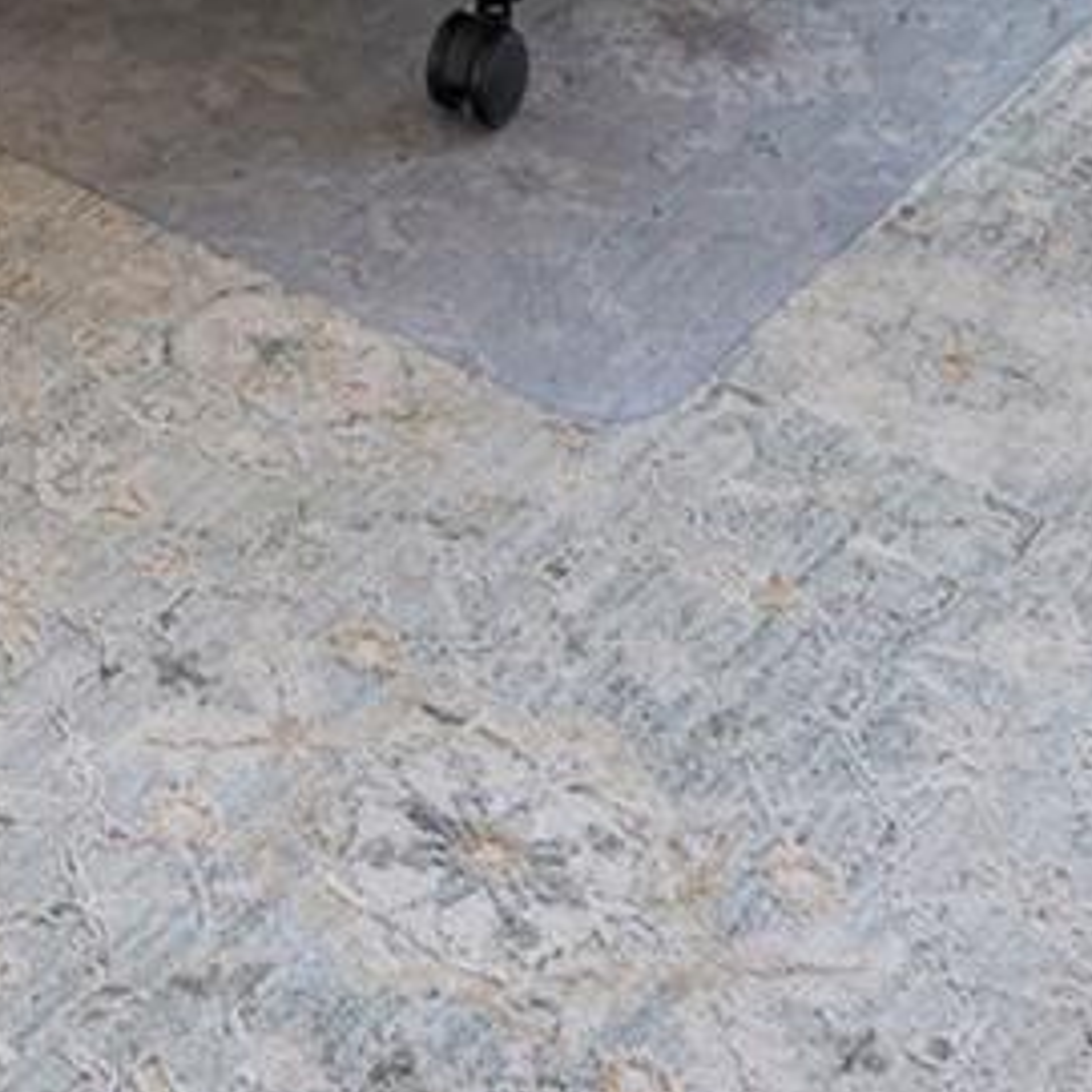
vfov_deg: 13.6
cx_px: -24
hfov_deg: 18.7
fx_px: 3212
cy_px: -1574
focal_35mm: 90
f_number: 8
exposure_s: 1/4
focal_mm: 14
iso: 250
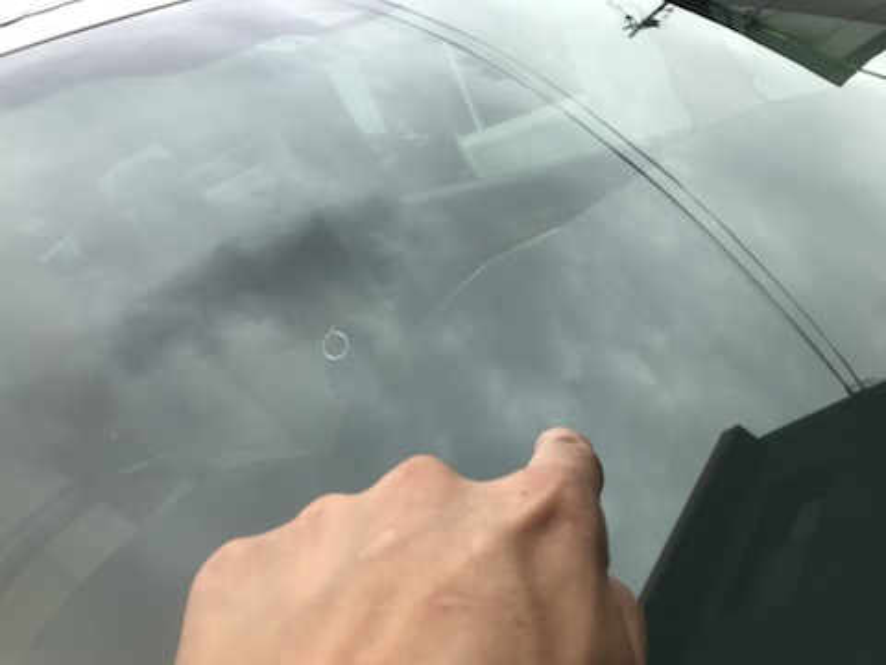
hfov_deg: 63.4
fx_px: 717
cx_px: 443
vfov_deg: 49.7
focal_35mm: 28
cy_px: 332
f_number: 1.8
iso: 20
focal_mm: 3.99
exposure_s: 1/1350
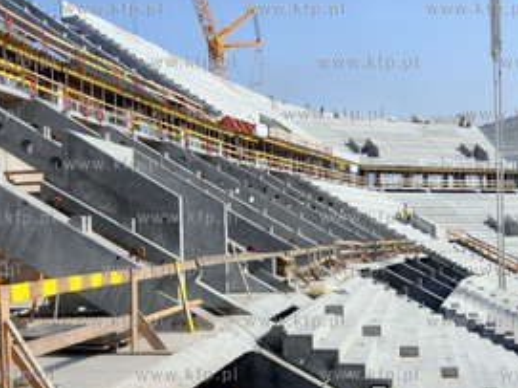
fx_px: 763
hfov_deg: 37.5
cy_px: 243
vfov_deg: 28.4
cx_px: 254
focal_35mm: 51
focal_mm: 24
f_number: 16
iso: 400
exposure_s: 1/250
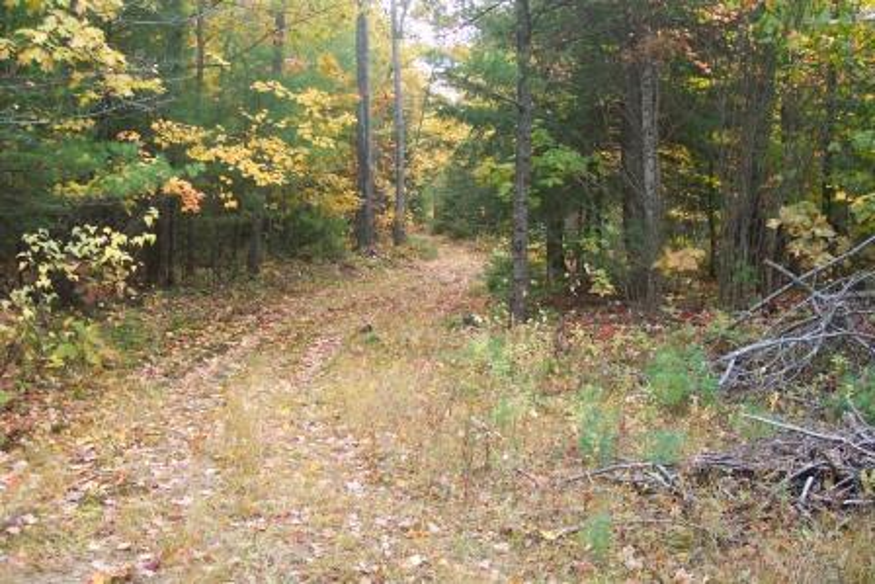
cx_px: 438
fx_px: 924
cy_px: 292
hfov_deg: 50.7
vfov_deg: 35.1
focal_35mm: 38
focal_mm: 8
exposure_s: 1/125
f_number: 2.8
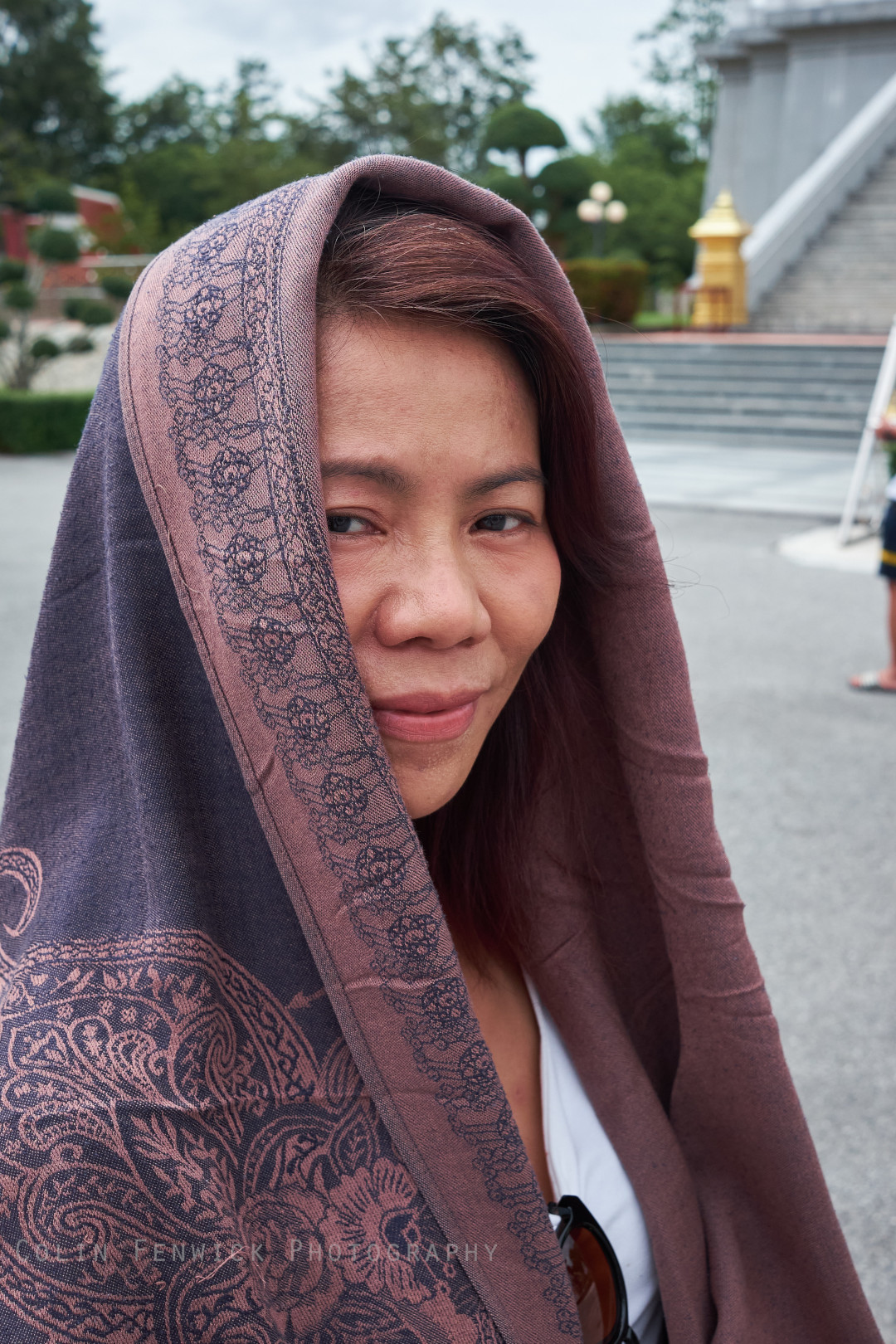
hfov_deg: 32.6
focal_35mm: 41
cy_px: 672
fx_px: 1531
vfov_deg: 47.4
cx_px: 448
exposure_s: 1/1800
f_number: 6.4
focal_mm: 27
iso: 1250
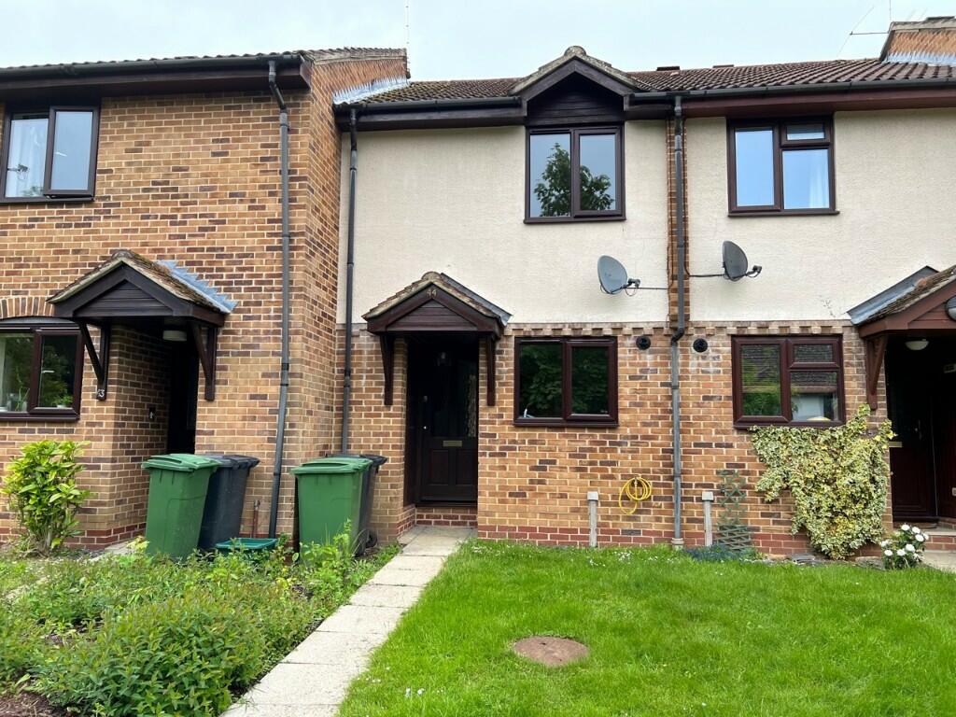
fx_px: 718
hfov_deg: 67.3
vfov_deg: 53.1
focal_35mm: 26
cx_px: 478
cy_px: 358
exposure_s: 1/499
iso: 50
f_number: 1.5
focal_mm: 5.7
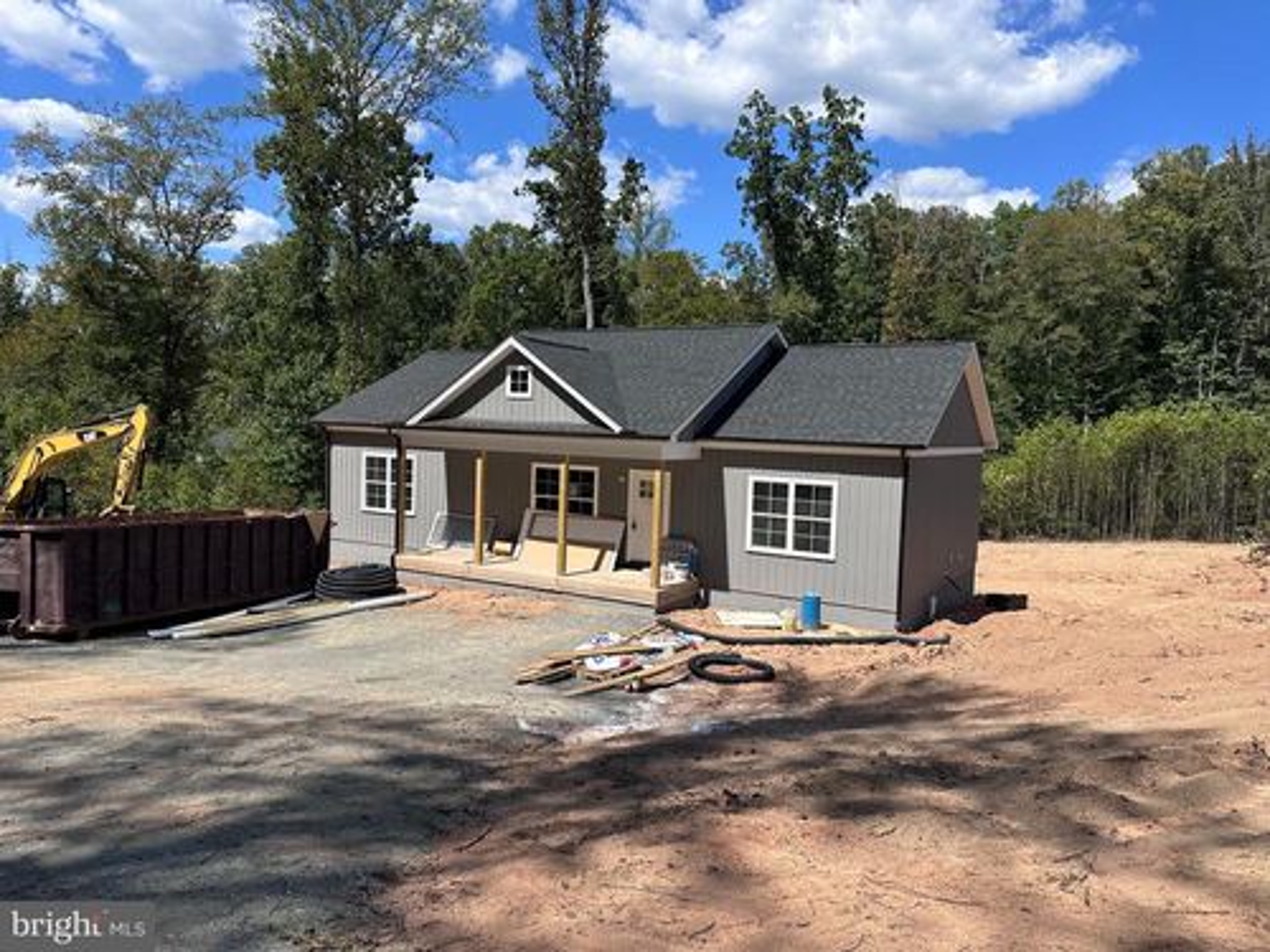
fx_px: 881
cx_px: 635
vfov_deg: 56.8
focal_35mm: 24
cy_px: 476
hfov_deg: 71.6
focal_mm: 6.86
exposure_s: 1/4348
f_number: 1.78
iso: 80
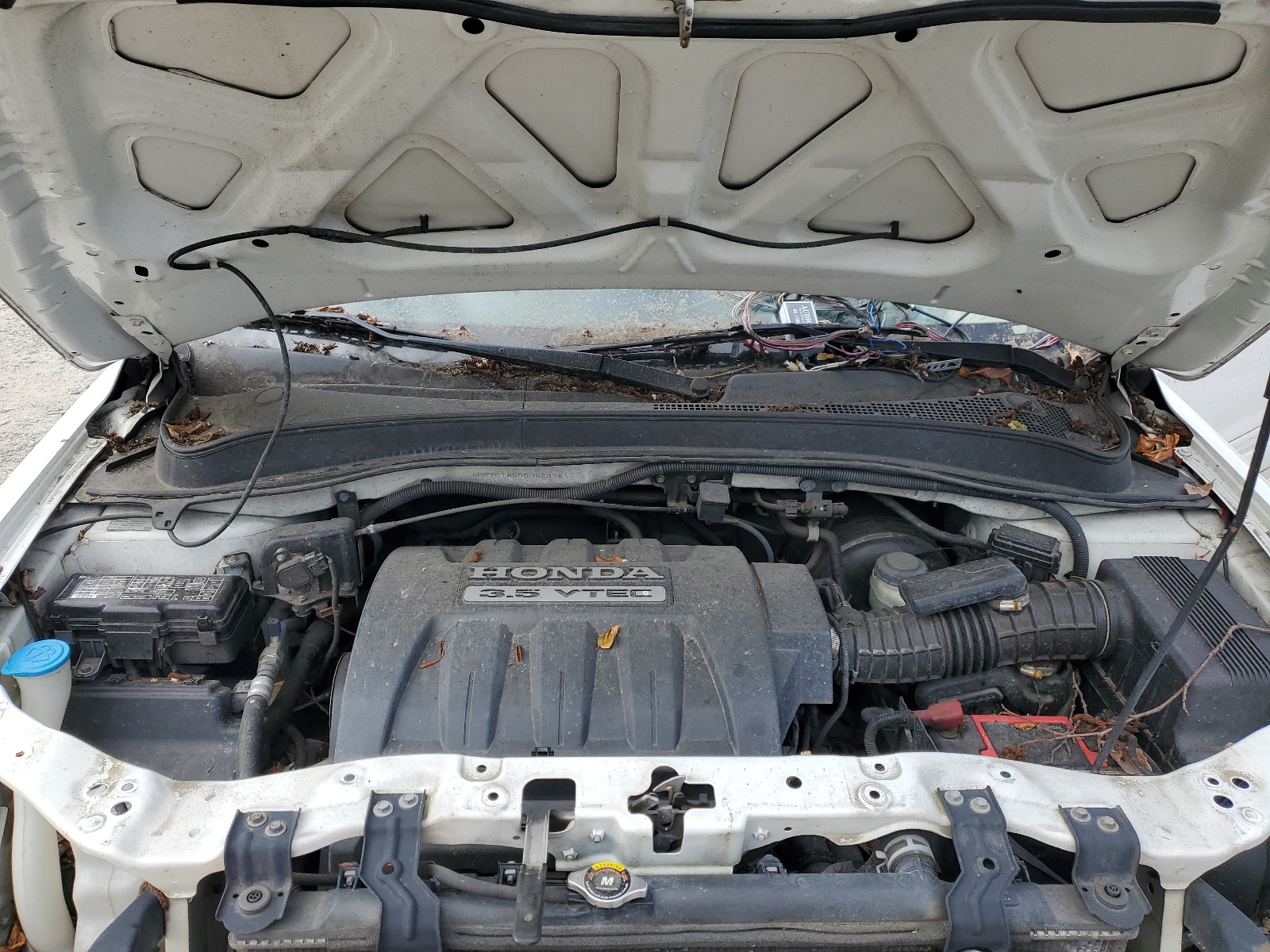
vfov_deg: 53.1
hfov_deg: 67.3
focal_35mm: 26
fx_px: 954
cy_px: 476
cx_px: 635
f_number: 1.5
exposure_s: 1/1250
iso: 50
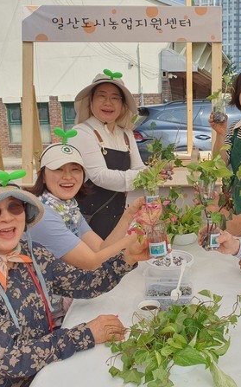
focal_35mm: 37
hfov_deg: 33.7
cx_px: 181
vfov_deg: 52.8
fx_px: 389
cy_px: 194
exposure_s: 1/1429
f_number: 2.4
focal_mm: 4.3
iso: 50
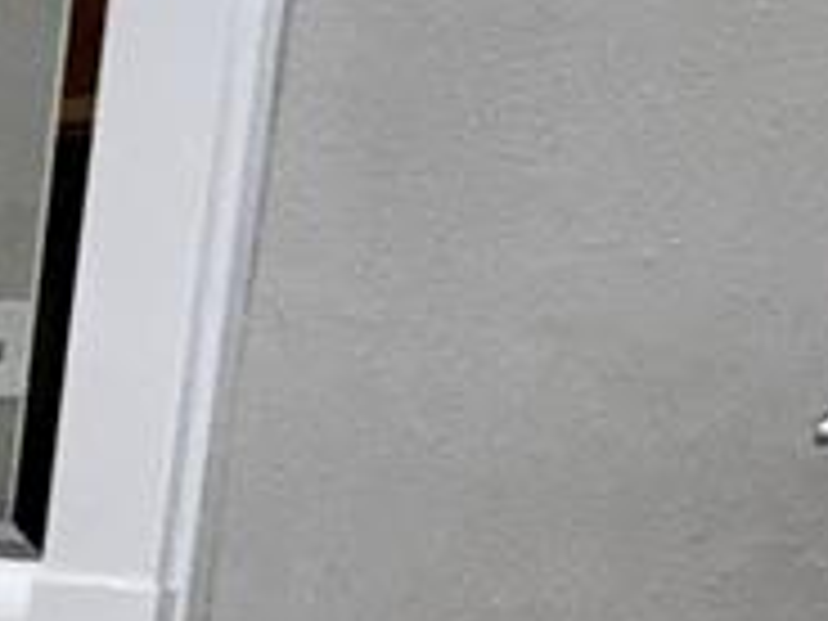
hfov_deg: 14.2
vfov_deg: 18.2
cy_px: 675
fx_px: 1866
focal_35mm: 78
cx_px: -1264
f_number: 2.2
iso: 125
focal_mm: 2.22
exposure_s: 1/120
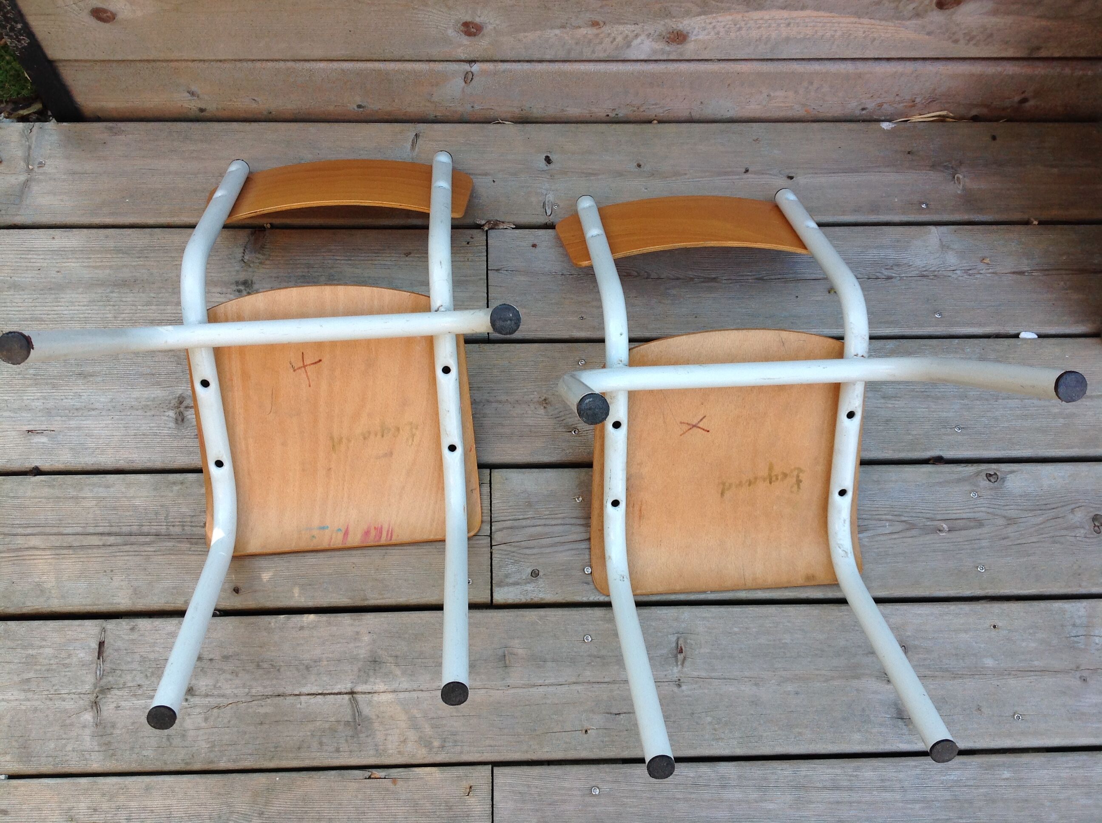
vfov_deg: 40.6
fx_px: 1113
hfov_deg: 52.7
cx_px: 551
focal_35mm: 35
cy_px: 412
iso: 50
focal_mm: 4.28
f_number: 2.4
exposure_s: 1/185
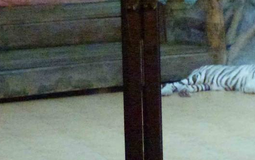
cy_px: -14
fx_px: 1355
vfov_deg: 6.7
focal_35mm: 195
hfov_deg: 10.5
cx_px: 339
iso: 1600
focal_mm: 10.9
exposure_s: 1/15
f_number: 4.5
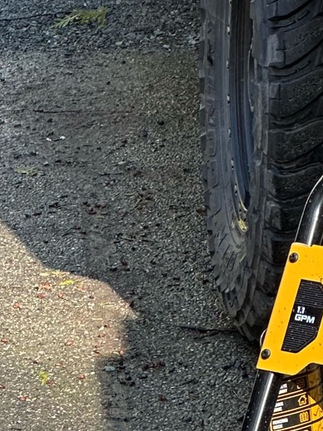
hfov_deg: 4.8
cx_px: 554
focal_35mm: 304
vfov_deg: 6.4
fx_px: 3784
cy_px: -349
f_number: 2.8
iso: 50
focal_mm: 9
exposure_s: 1/99
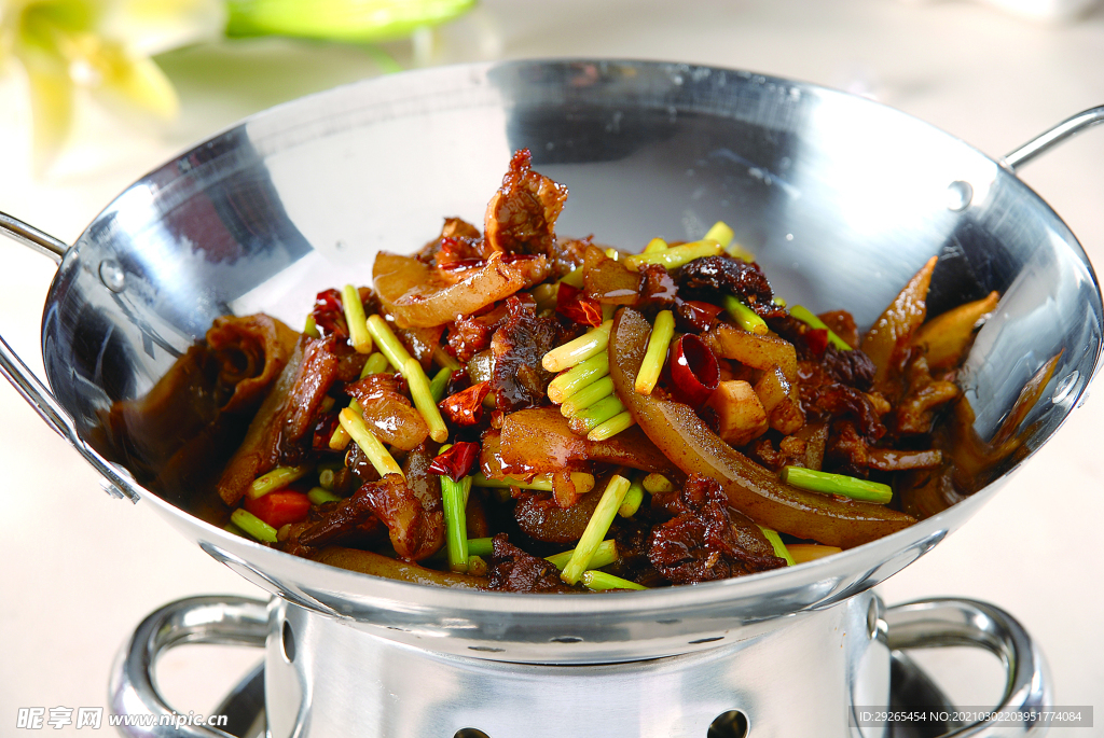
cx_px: 552
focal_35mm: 105
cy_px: 369
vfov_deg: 13.1
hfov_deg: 19.4
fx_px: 3223
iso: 100
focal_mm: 70
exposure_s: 1/100
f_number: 6.3
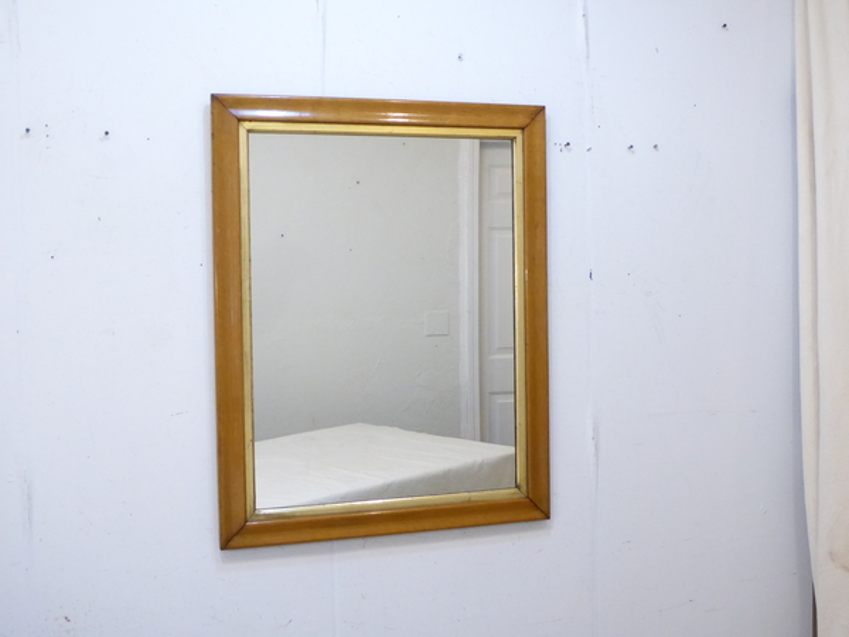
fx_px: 1300
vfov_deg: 27.5
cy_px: 318
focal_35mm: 53
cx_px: 424
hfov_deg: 36.2
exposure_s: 1/50
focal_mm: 9
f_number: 4.1
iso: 800
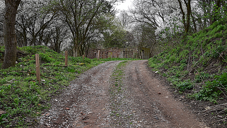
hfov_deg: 49.4
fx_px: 247
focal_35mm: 41
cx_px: 113
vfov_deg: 29.0
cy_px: 58
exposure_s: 1/60
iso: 400
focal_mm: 26
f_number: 8
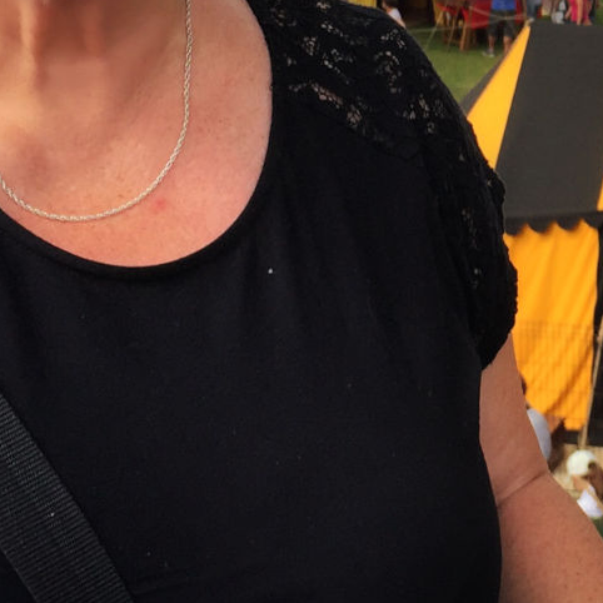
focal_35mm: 101
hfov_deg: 16.4
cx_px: 754
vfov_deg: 16.9
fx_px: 1991
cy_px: 17
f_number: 2.2
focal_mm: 4.15
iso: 32
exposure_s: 1/920
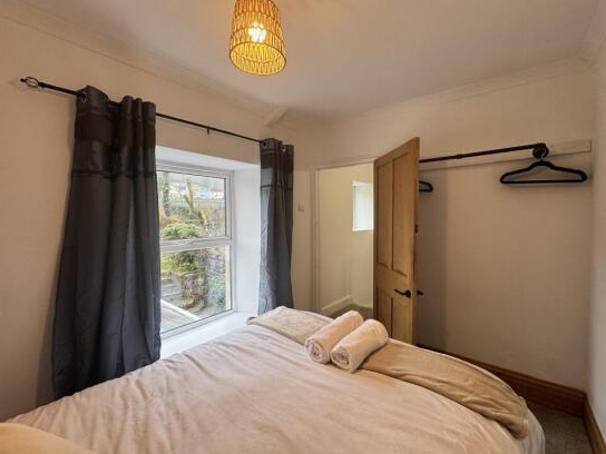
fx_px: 263
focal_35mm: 15
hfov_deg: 98.1
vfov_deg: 81.7
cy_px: 221
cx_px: 318
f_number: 2.2
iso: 200
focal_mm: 2.22
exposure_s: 1/100
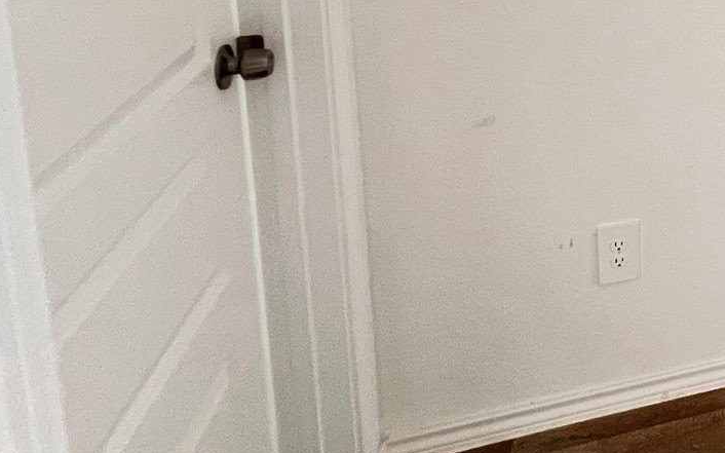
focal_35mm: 40
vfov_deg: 27.0
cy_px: -134
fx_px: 790
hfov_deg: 34.4
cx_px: 948
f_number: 1.8
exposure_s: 1/60
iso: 400
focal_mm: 1.57
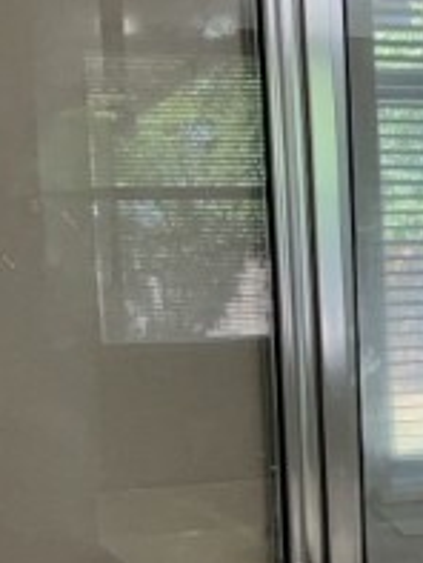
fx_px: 1709
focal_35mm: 105
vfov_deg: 18.7
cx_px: 609
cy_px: 363
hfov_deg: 13.4
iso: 40
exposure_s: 1/100
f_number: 1.8
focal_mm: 3
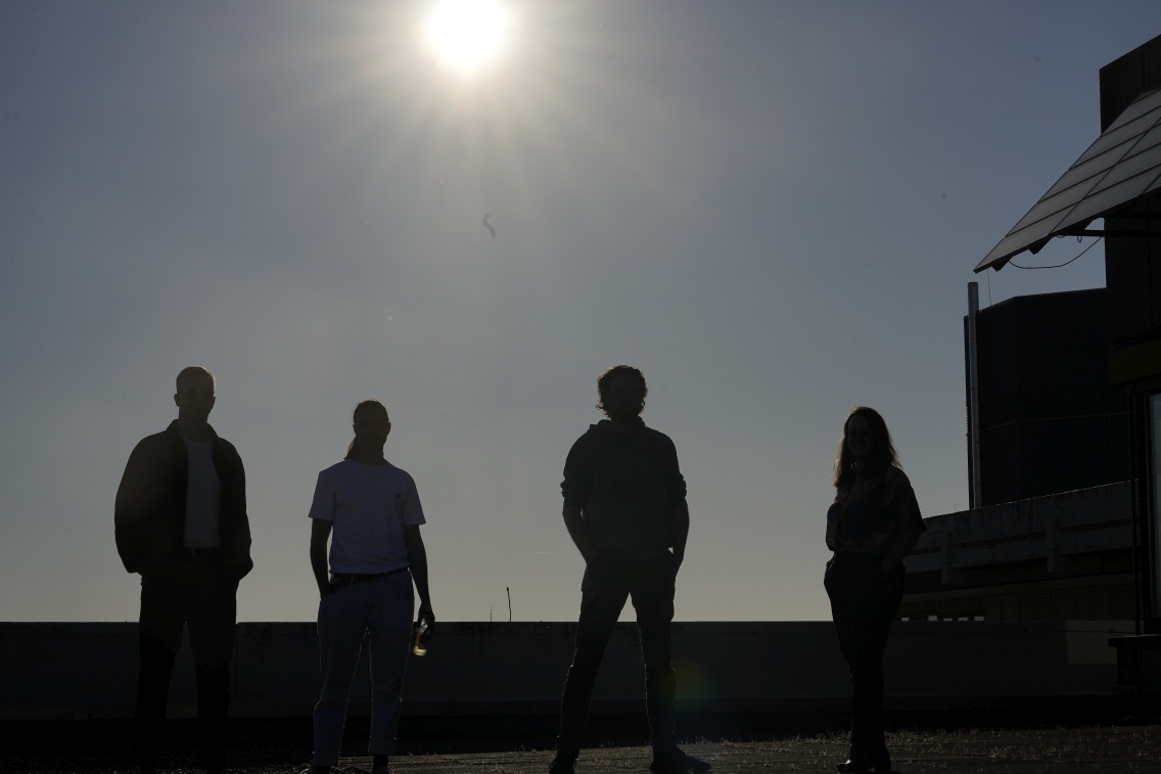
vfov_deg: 19.2
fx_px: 2289
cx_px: 582
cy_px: 389
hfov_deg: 28.5
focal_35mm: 71
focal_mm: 70
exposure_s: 1/1600
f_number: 18
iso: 125
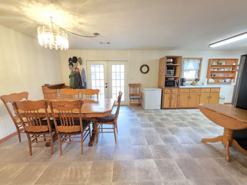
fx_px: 93
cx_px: 124
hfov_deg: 106.2
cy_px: 92
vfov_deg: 89.9
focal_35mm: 13
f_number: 1.9
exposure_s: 1/60.2
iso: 1000
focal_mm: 2.2
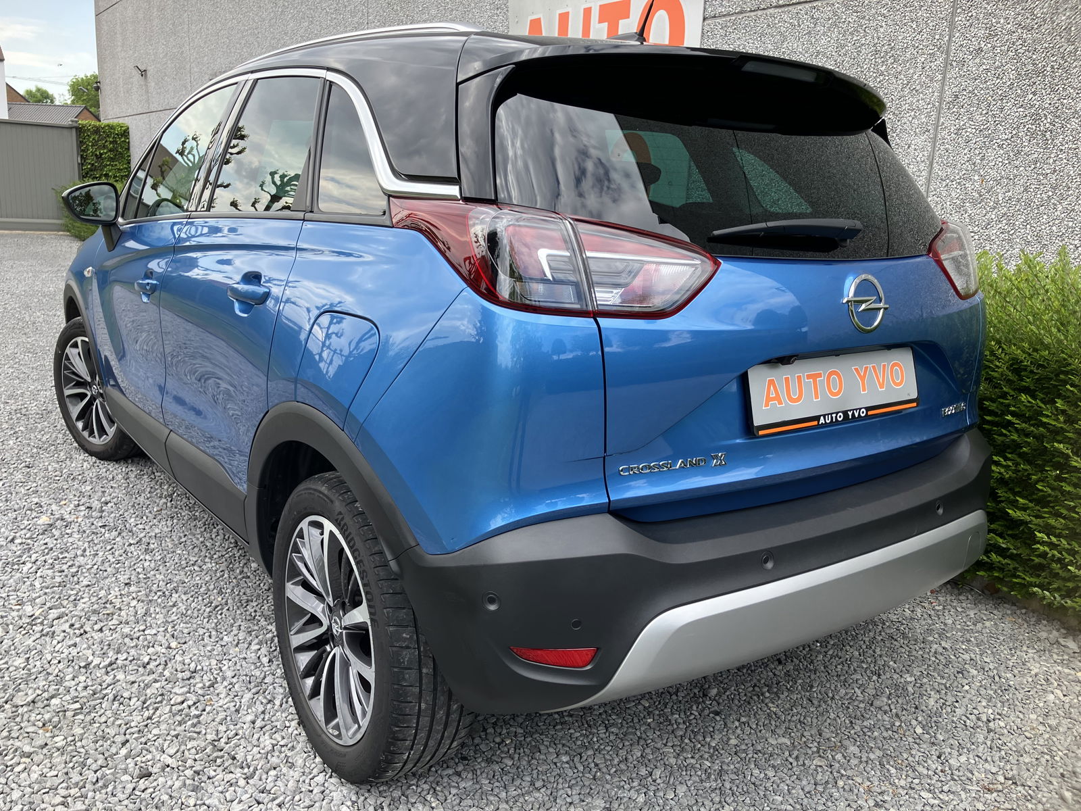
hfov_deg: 63.4
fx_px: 874
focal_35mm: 28
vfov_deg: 49.7
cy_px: 406
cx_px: 540
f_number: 1.8
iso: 32
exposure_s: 1/389
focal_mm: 3.99
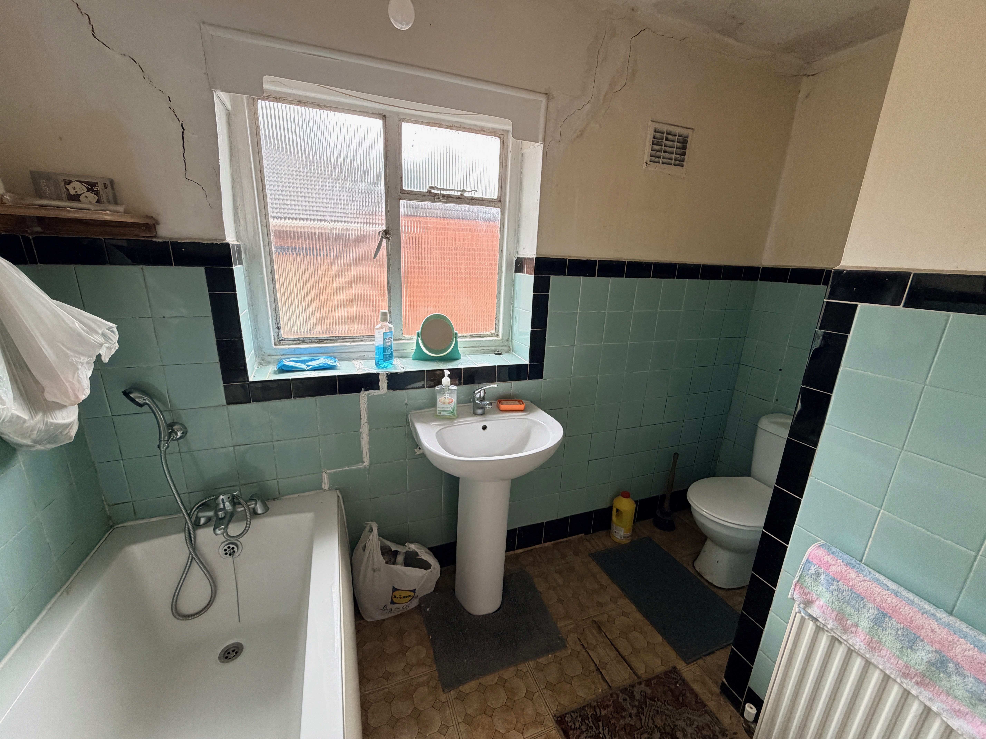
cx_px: 493
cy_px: 370
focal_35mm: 14
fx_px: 399
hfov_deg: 102.1
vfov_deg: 85.7
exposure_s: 1/100
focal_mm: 2.22
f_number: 2.2
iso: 320
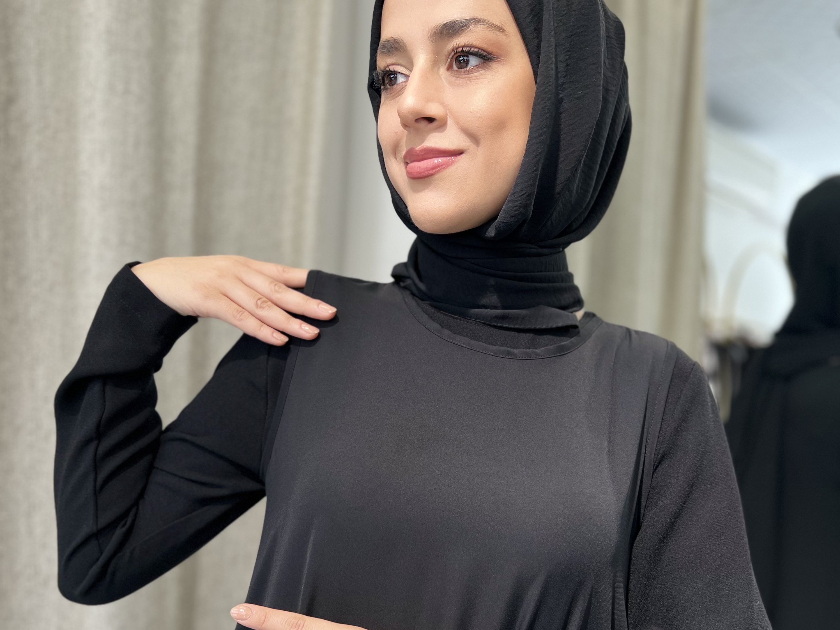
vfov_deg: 40.0
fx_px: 849
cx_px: 420
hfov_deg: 52.6
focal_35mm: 35
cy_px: 440
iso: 40
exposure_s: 1/155
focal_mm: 5.7
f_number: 1.5
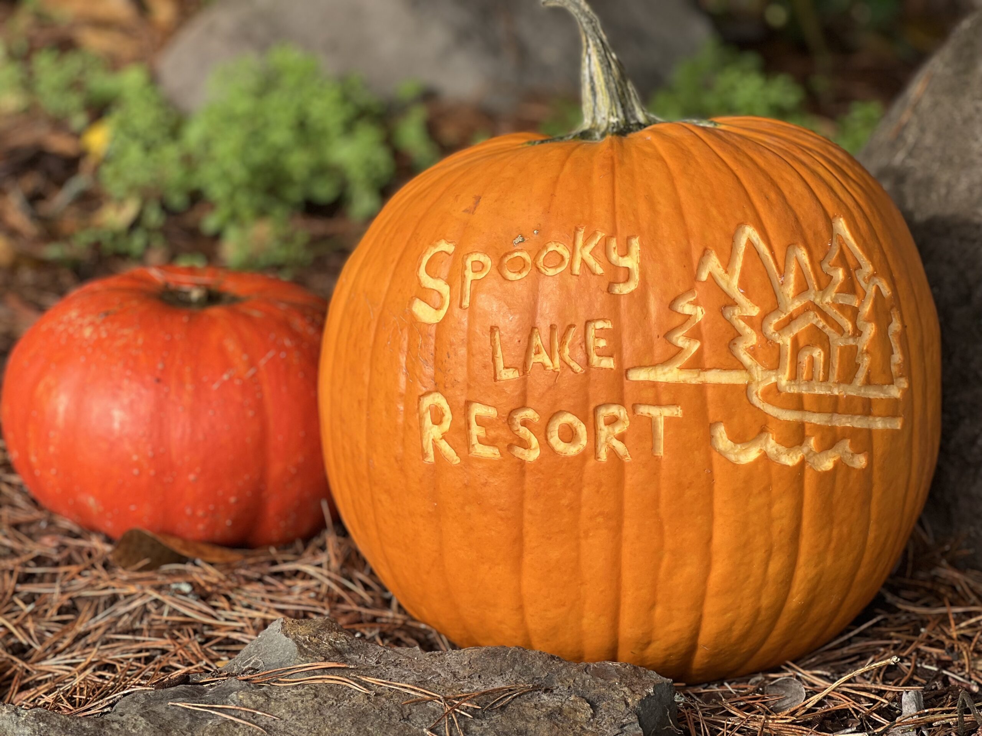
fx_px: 2184
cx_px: 491
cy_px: 368
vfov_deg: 19.1
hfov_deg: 25.3
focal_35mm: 77
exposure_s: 1/490
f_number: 2.8
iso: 32
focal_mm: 9
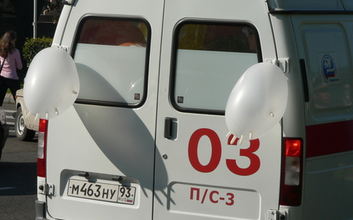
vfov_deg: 8.3
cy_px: 101
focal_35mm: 157
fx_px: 1510
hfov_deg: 13.3
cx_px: 176
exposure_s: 1/500
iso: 80
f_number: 5.6
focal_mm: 24.6
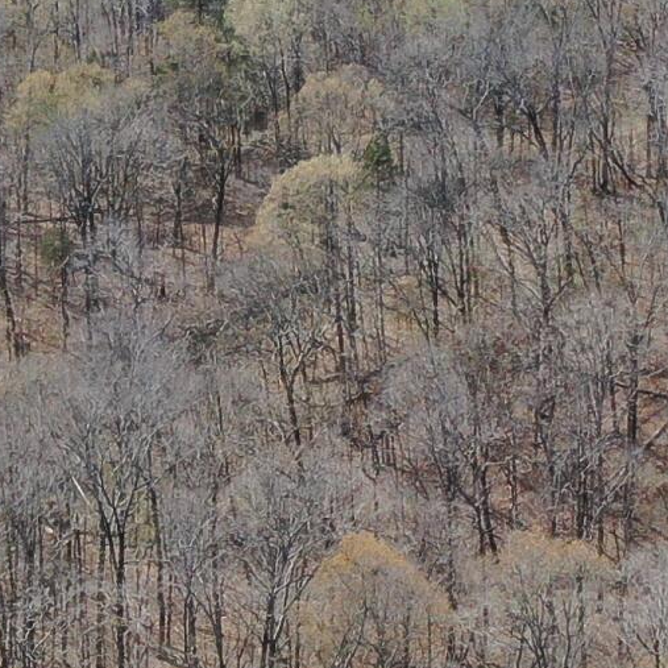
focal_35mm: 162
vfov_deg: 10.8
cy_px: 146
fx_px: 3537
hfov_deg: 10.8
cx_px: 358
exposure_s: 1/500
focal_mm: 5.33
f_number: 3.1
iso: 100
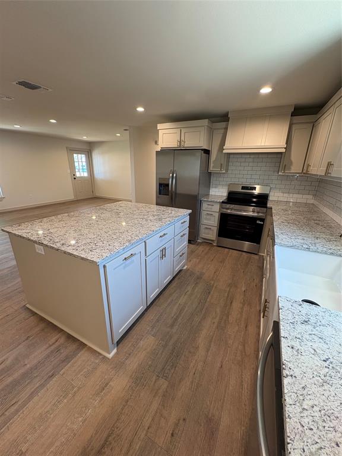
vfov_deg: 102.1
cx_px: 171
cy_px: 228
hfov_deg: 85.7
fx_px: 184
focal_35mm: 14
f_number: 2.2
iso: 160
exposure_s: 1/60
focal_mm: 2.22
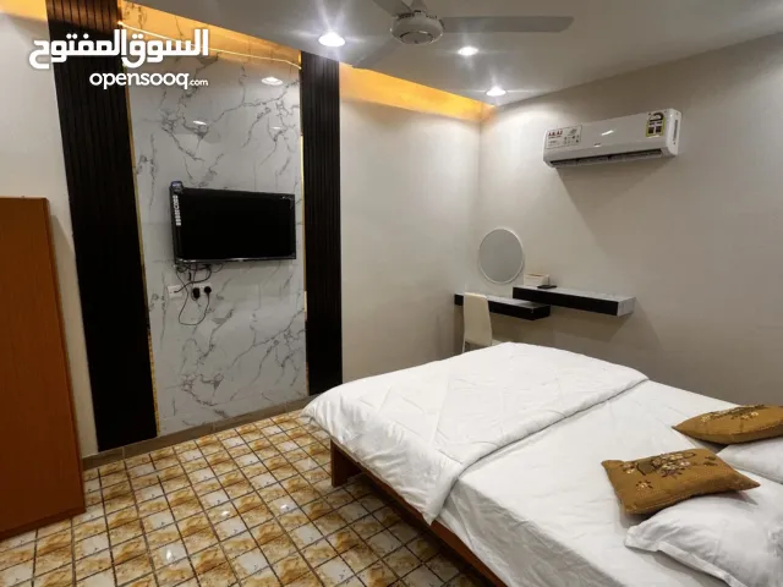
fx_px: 317
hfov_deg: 102.1
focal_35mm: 14
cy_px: 294
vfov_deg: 85.7
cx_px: 392
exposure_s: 1/100
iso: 80
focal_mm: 2.22
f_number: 2.2
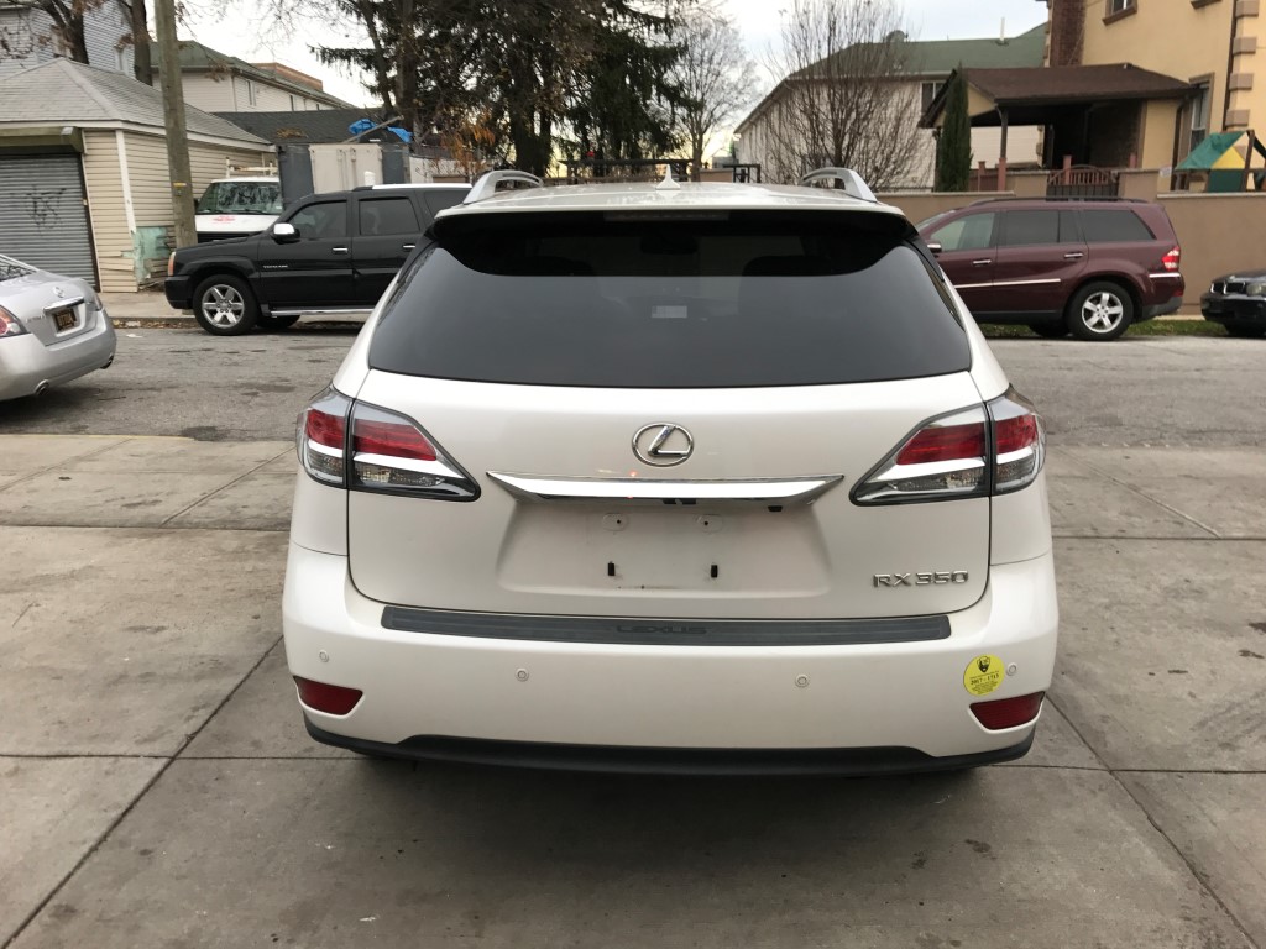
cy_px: 474
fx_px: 1024
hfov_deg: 63.4
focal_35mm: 28
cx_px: 633
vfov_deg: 49.7
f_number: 1.8
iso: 25
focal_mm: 3.99
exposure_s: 1/60
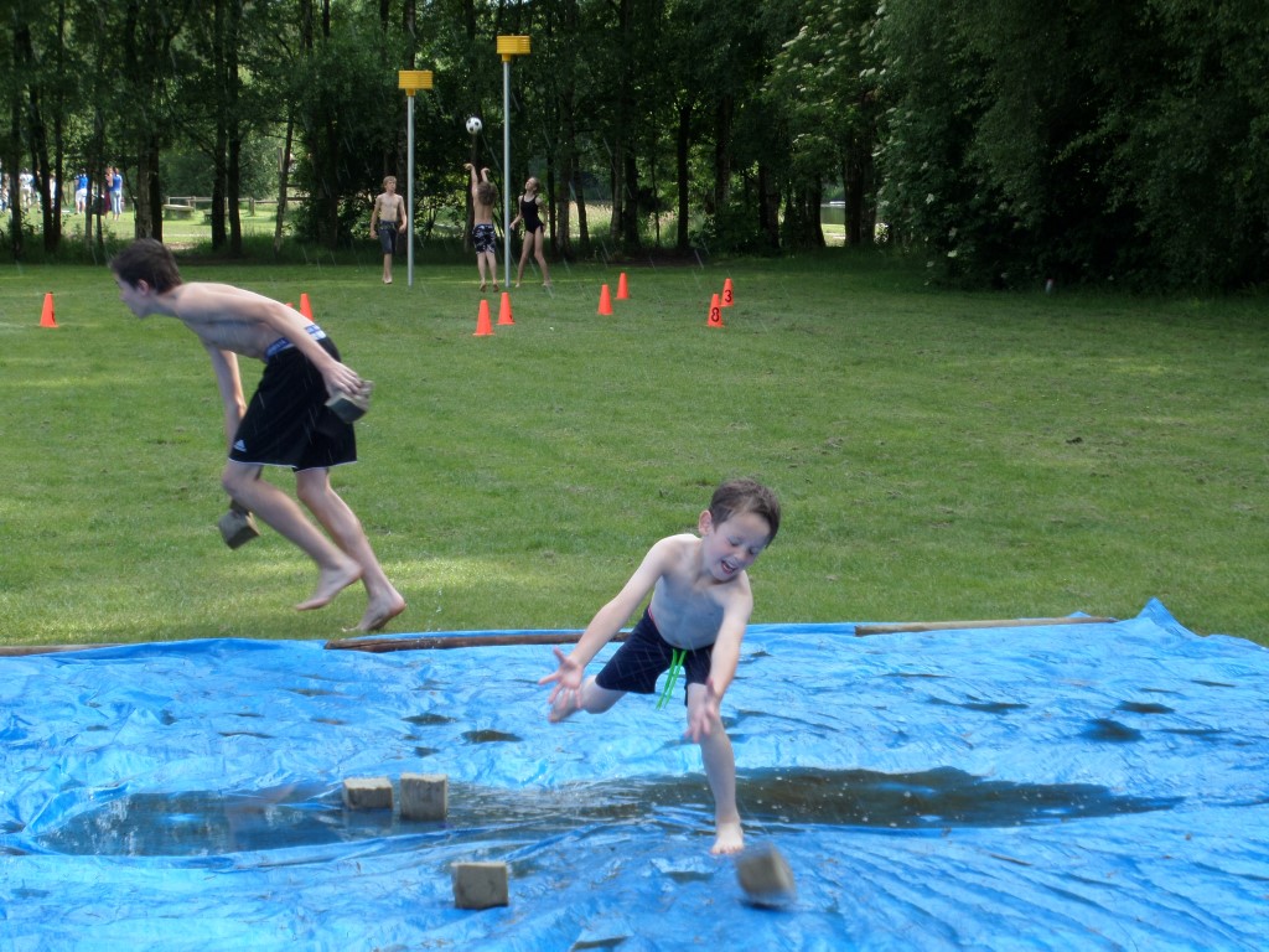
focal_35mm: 88
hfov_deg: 22.3
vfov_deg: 16.8
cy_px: 476
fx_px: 3226
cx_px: 634
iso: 80
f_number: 4.4
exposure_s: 1/180
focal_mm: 14.3
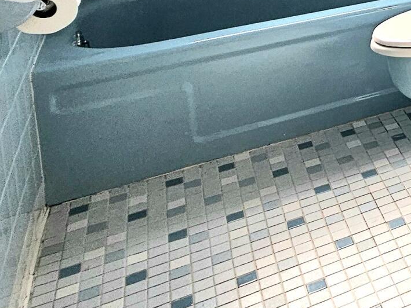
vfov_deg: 22.0
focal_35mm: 55
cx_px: 693
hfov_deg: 23.4
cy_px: -154
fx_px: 653
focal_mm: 2.2
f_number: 2.2
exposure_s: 1/167
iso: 50
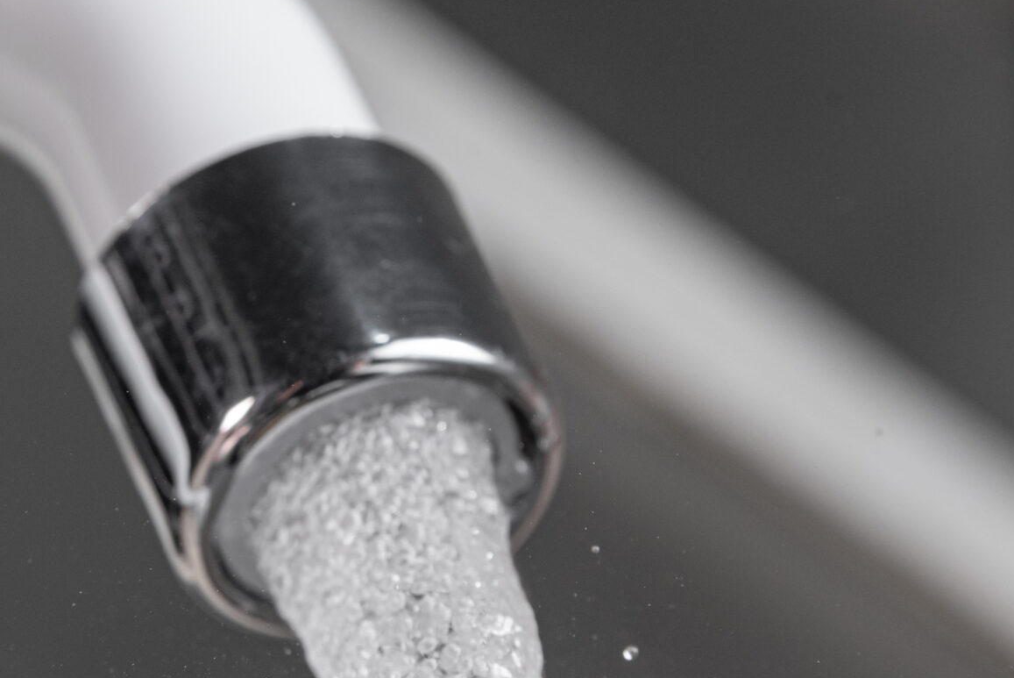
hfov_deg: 10.9
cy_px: 474
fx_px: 5298
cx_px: 379
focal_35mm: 188
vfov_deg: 7.3
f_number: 8
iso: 640
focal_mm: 85
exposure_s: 1/125
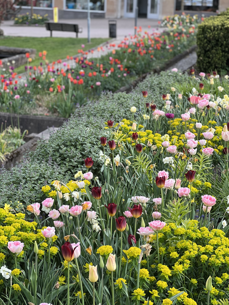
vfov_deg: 25.3
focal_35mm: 77
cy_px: 152
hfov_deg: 19.1
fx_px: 679
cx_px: 114
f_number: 2.8
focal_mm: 9
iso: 25
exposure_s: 1/121
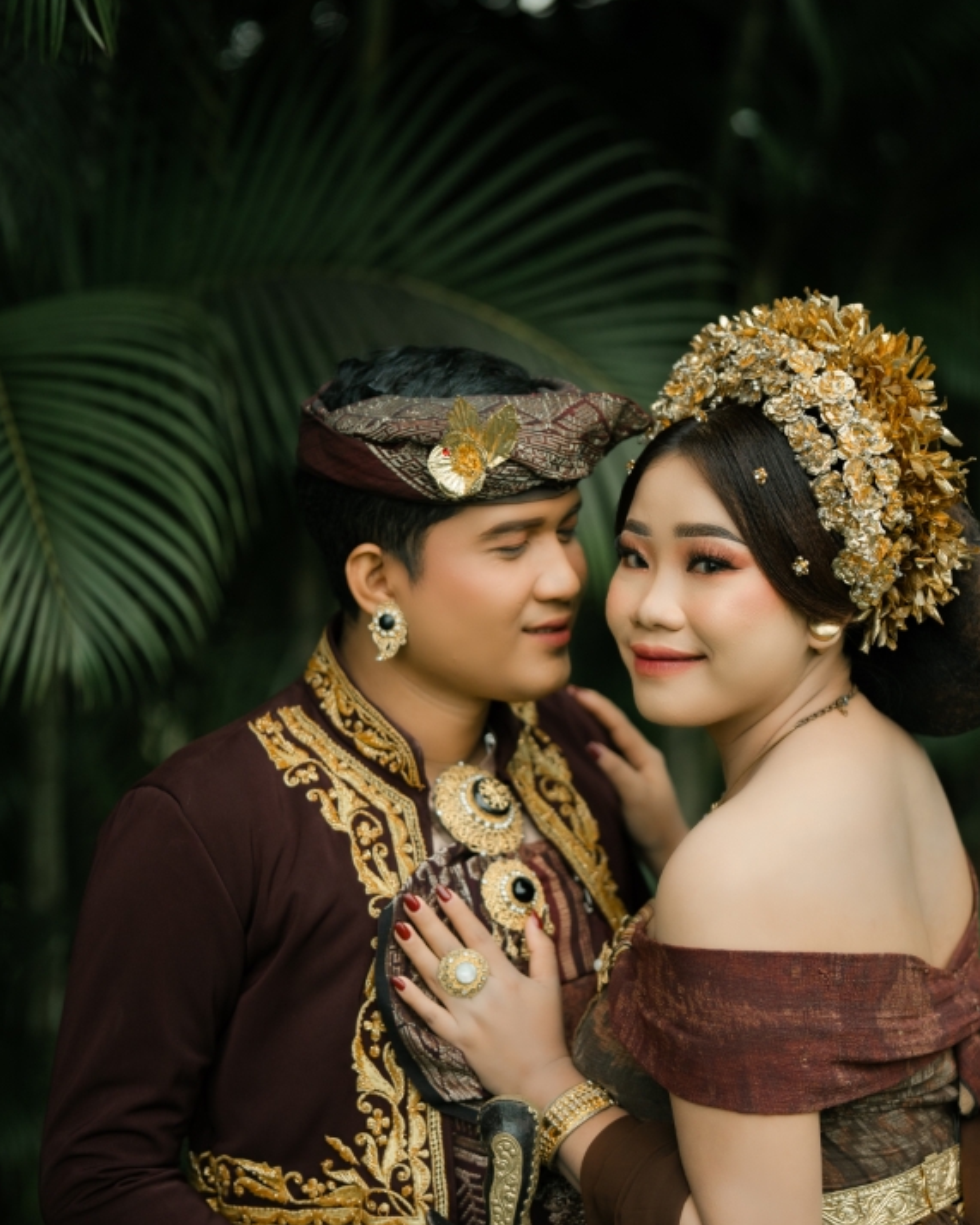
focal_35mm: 71
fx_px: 2575
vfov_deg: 26.8
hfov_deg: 21.5
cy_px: 688
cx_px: 556
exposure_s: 1/1250
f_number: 1.4
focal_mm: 50
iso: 250
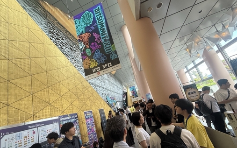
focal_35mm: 15
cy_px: 85
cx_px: 118
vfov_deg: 74.4
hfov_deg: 101.5
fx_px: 97
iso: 100
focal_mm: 2.22
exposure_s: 1/120
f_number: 2.2
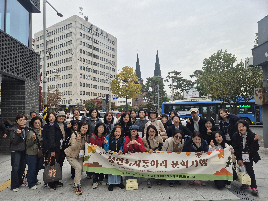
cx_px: 134
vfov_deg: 58.9
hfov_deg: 73.9
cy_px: 100
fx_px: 178
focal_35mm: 23
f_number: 1.8
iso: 25
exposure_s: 1/198
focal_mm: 5.4
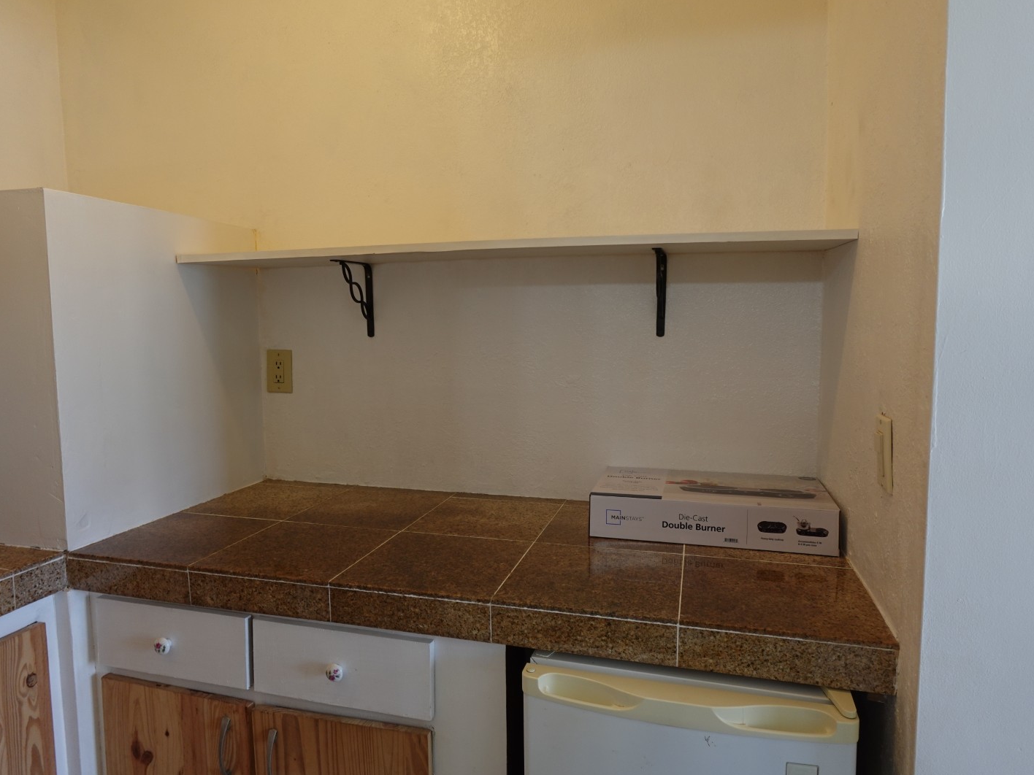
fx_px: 657
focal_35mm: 22
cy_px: 390
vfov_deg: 61.1
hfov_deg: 76.4
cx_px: 508
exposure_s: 1/80
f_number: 2
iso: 160
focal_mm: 7.6
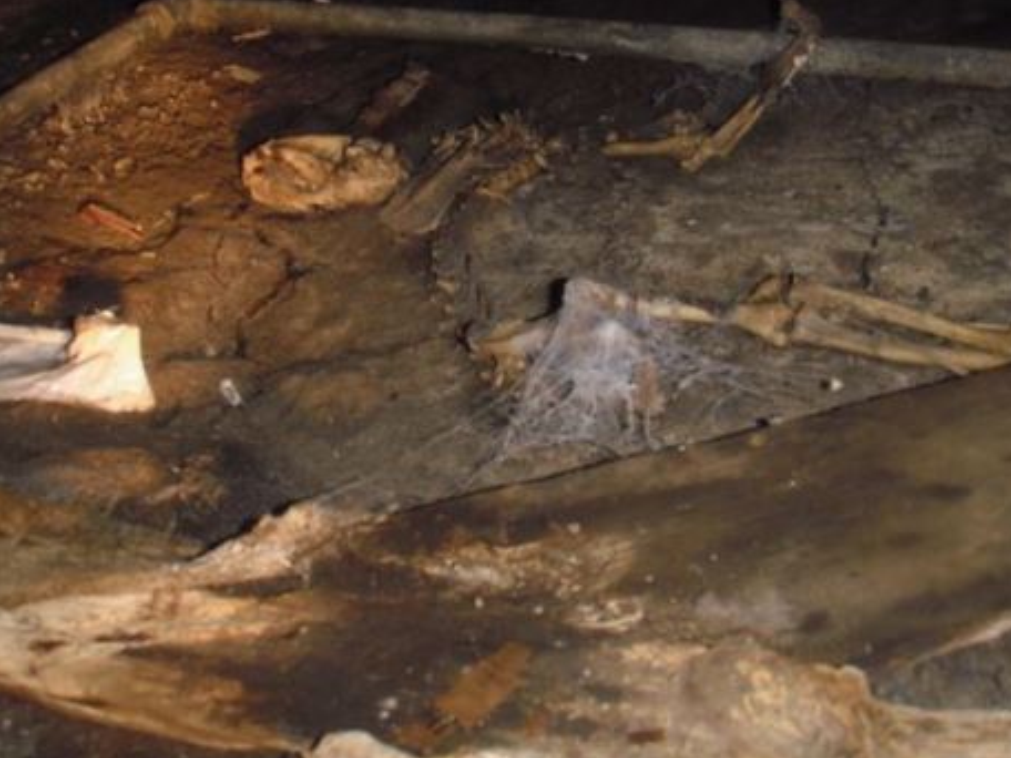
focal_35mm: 48
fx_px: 1402
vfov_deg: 30.1
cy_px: 284
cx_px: 455
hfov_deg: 39.6
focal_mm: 6.7
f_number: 3.5
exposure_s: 1/30
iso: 125
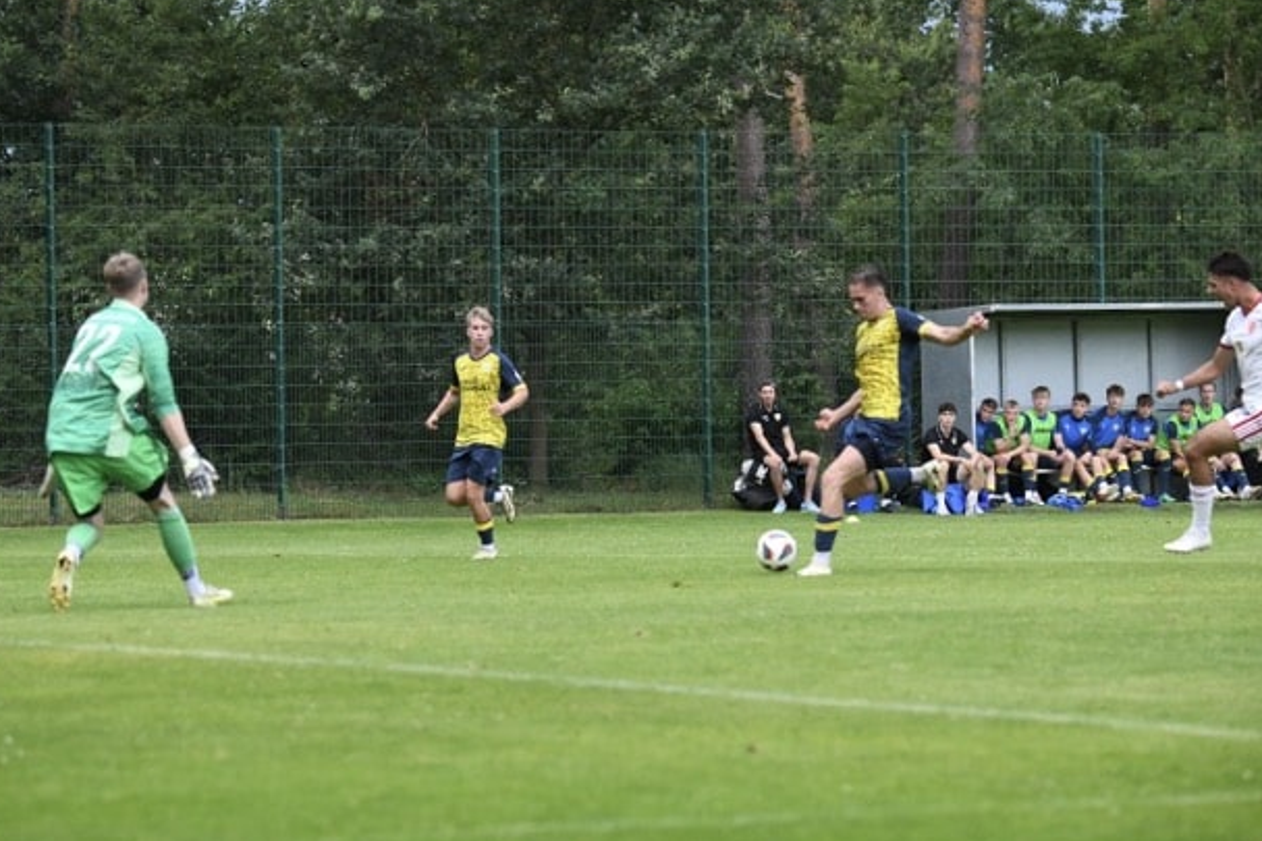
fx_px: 5537
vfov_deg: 8.7
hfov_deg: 13.0
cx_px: 635
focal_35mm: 158
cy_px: 416
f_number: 5
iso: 8000
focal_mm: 150
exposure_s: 1/1600
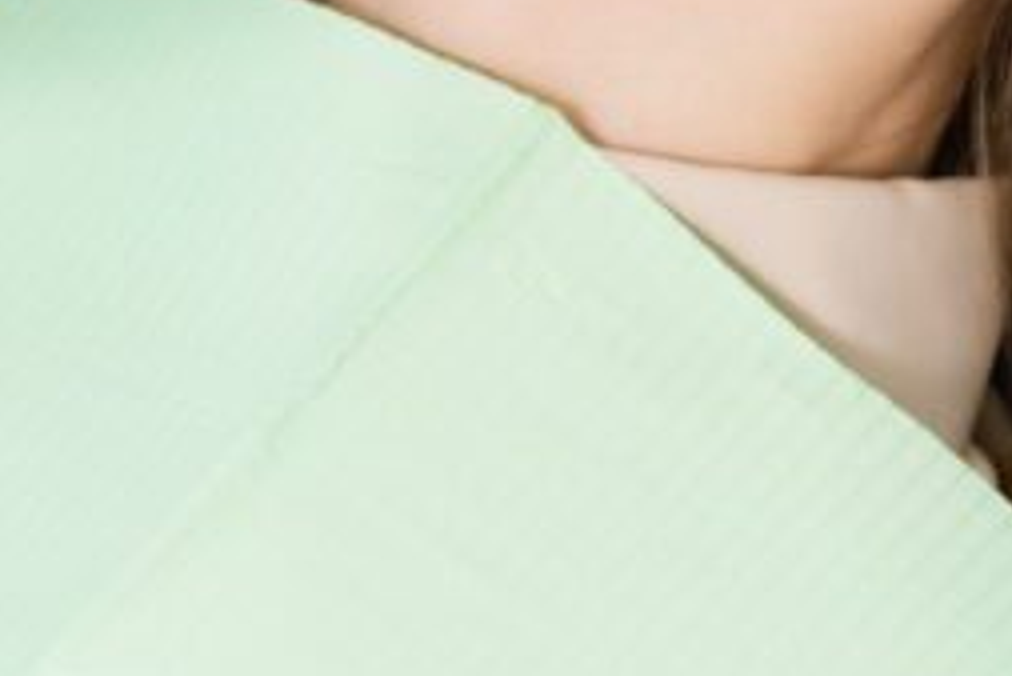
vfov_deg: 6.6
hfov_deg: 10.1
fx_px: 5681
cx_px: -4
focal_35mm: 202
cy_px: -602
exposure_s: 1/200
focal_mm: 50
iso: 125
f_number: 3.5
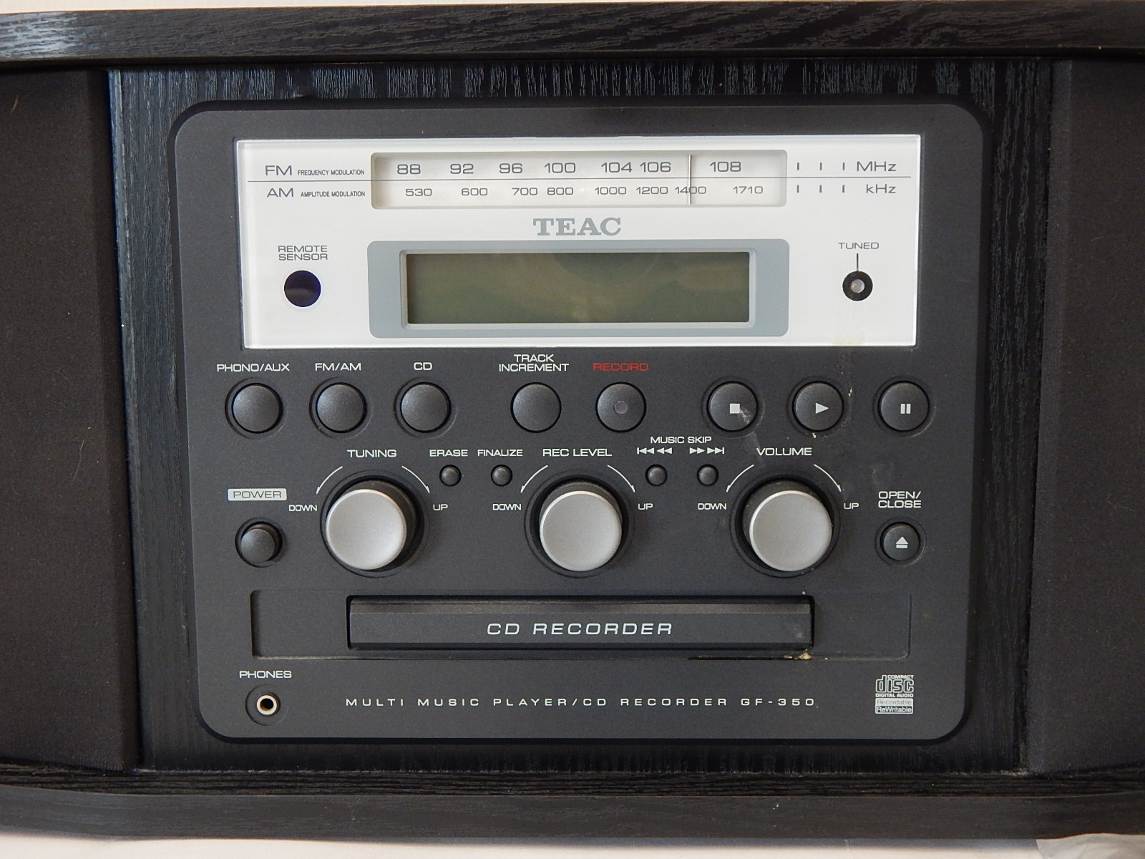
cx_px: 572
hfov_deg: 43.9
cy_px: 430
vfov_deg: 33.6
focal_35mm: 43
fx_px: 1422
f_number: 3.6
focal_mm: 7.7
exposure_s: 1/30
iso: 400
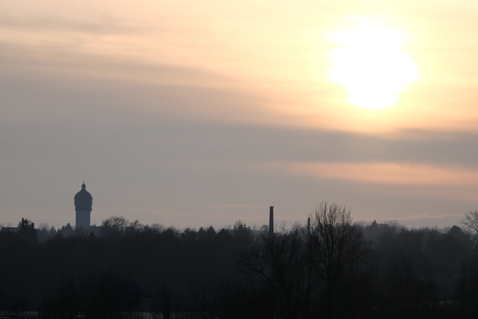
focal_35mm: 217
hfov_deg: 9.5
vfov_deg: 6.3
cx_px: 239
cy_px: 160
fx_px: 2881
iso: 640
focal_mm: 144.7
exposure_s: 1/2200
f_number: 5.6
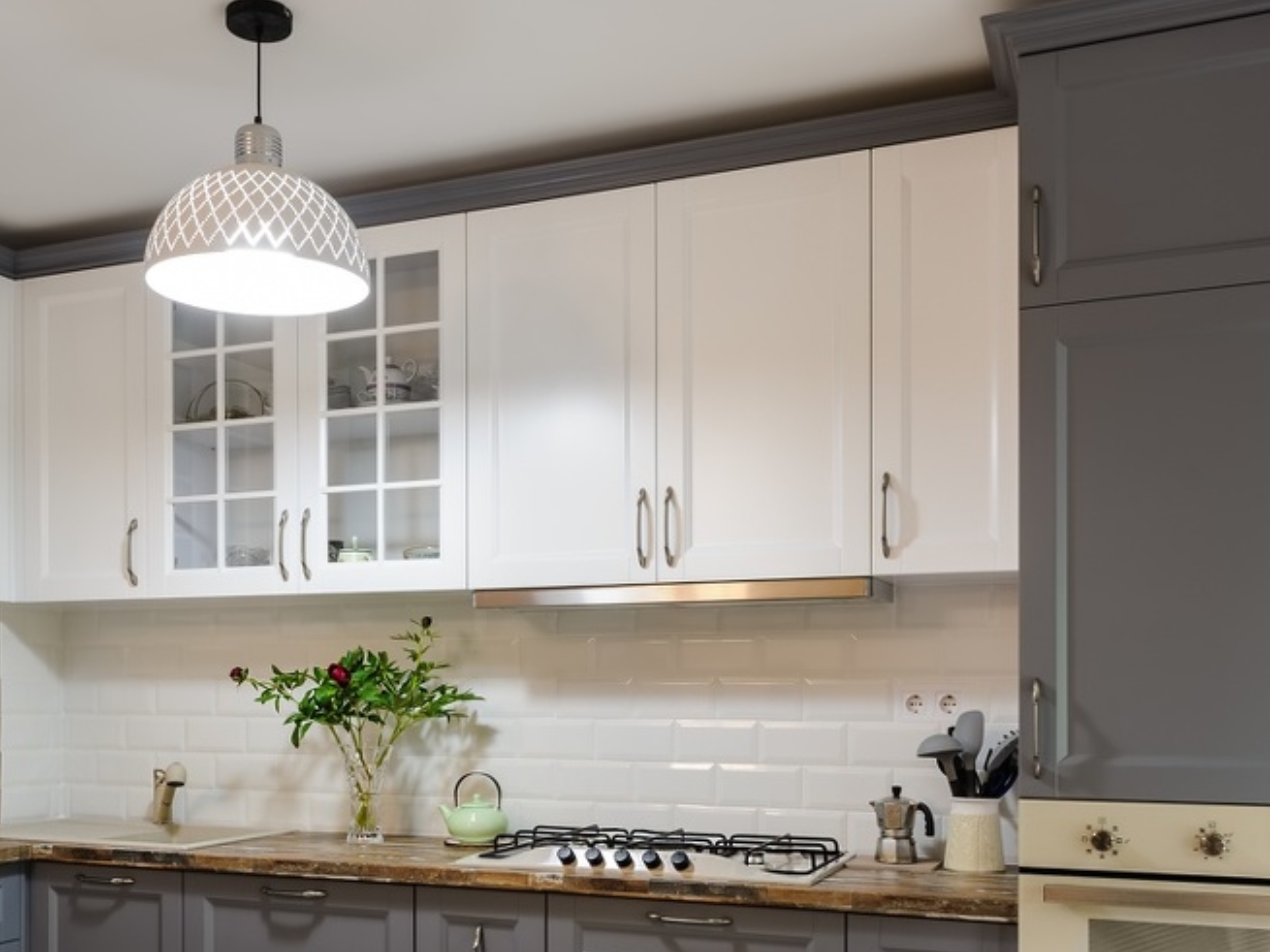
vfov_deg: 37.0
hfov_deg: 48.6
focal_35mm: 38
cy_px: 688
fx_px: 1394
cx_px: 487
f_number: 10
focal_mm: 24
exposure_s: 1/5
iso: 400
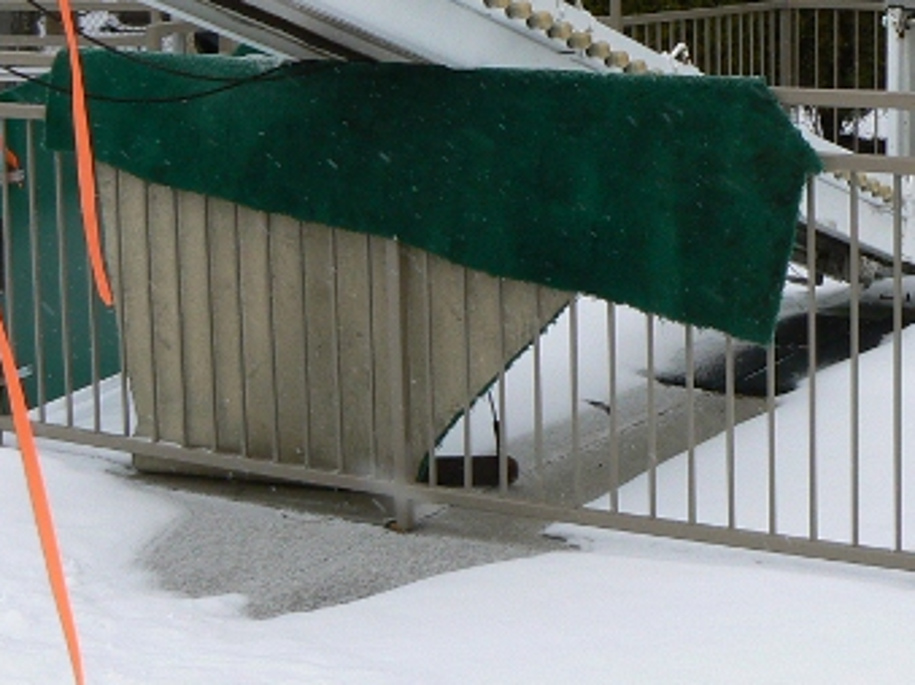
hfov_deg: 22.8
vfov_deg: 17.1
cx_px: 683
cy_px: 59
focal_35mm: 85
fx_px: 2246
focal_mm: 6
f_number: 5.6
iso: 80
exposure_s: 1/200
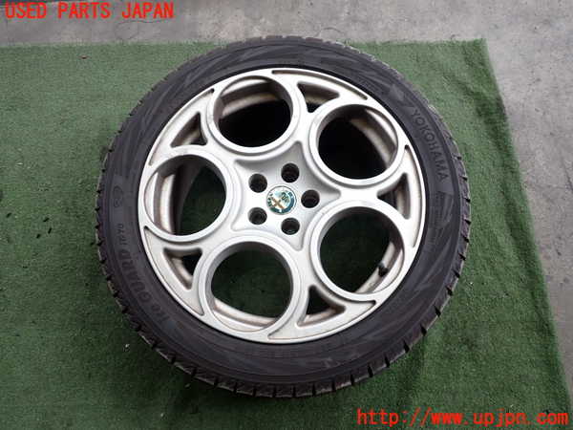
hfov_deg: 60.0
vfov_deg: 46.8
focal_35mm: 30
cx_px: 286
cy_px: 215
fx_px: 497
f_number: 2.3
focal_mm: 5.4
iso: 100
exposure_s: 1/125
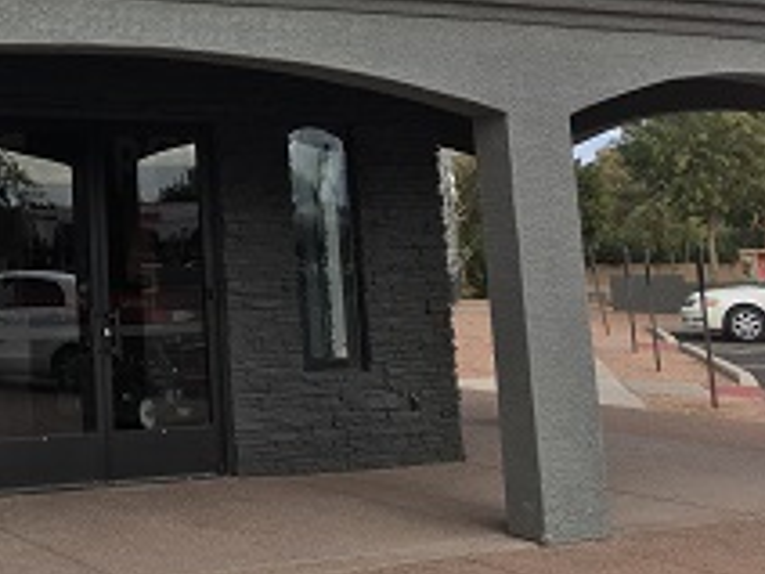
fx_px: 1392
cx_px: -43
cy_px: -31
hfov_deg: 28.4
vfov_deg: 22.2
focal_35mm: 63
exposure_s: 1/1241
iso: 25
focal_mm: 4.15
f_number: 2.2
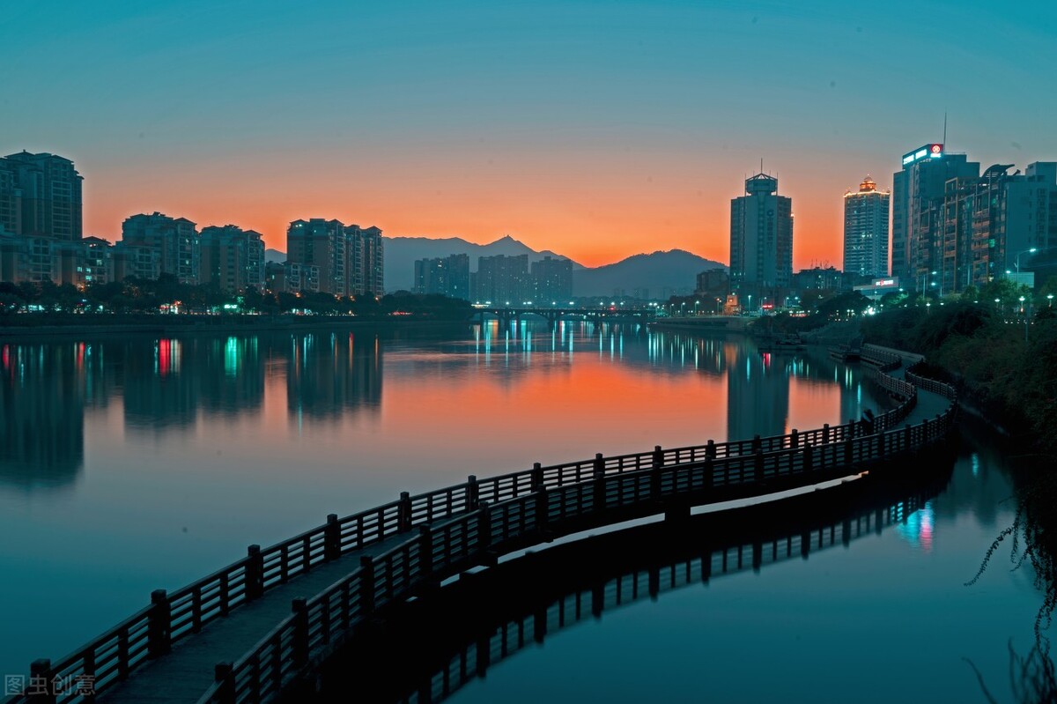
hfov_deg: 63.7
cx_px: 528
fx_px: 851
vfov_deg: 44.9
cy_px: 352
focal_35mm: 29
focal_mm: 29
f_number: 16
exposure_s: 15
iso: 50
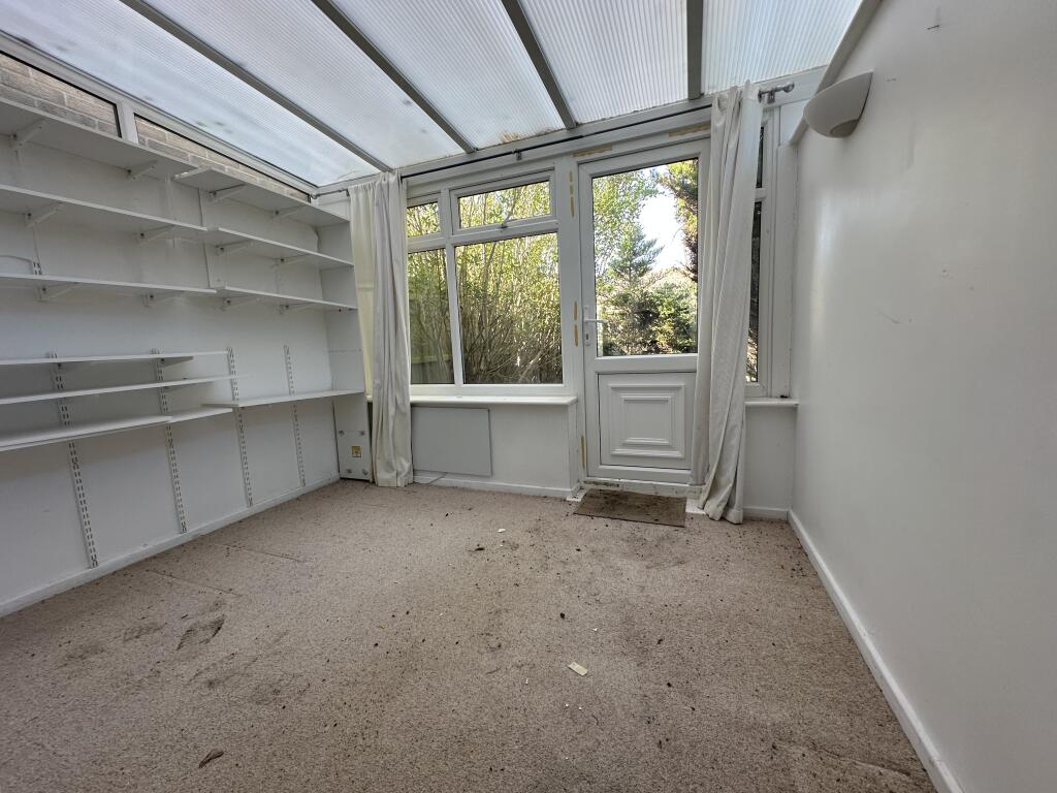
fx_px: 427
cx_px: 528
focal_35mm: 14
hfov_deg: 102.1
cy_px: 396
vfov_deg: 85.7
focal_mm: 2.22
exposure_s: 1/99
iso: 80
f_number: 2.2
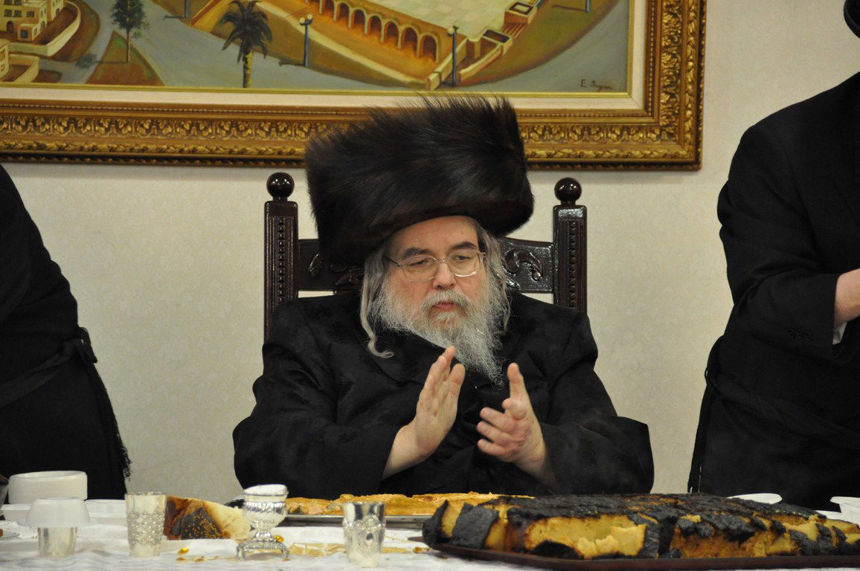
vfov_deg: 4.8
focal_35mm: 285
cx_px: 430
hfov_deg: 7.2
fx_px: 6801
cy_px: 286
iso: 2000
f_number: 5.6
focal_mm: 190
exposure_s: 1/50
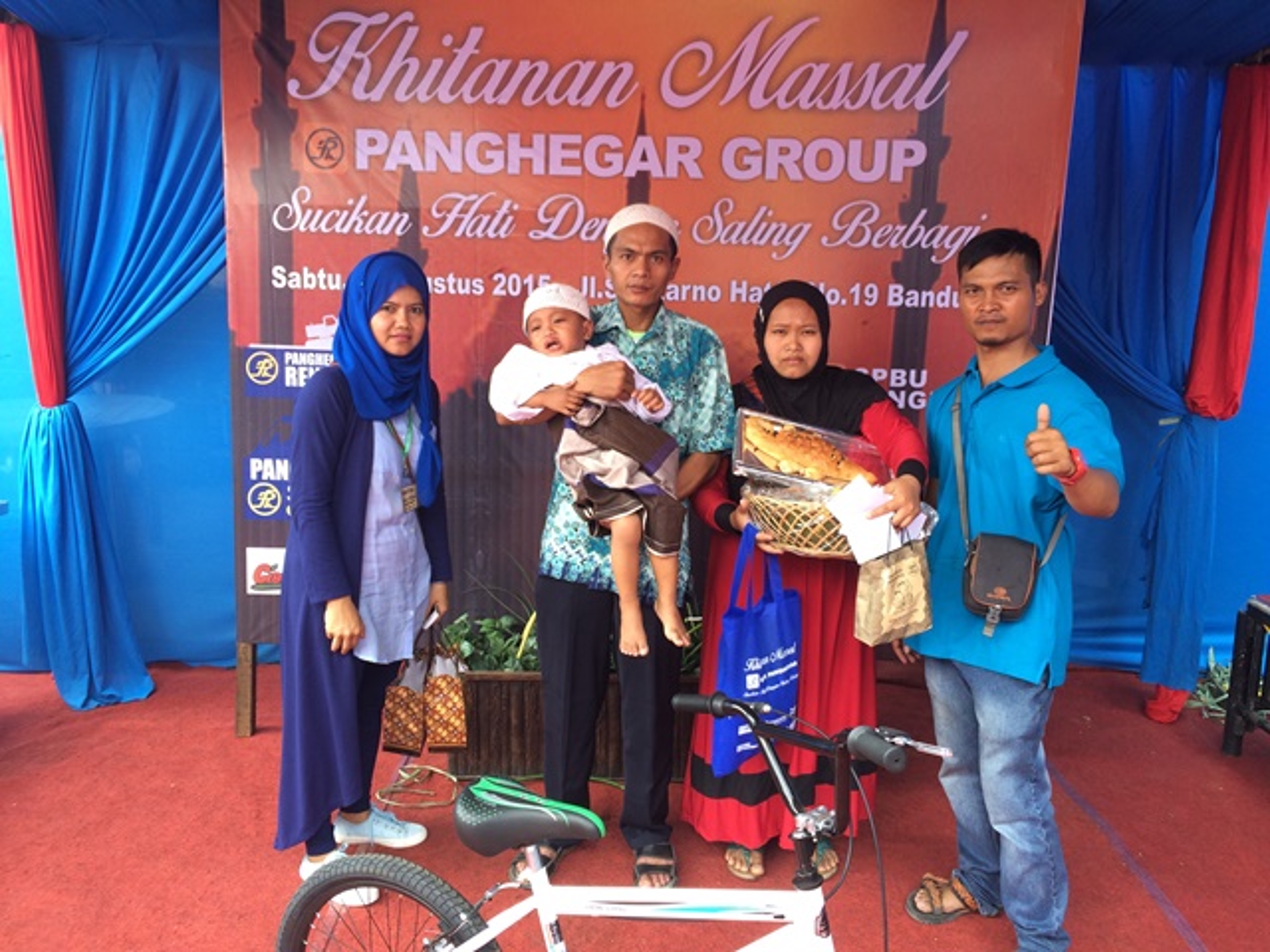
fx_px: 1064
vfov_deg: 48.2
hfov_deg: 61.7
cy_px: 476
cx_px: 635
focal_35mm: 29
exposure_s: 1/60
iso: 32
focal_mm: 4.15
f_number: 2.2
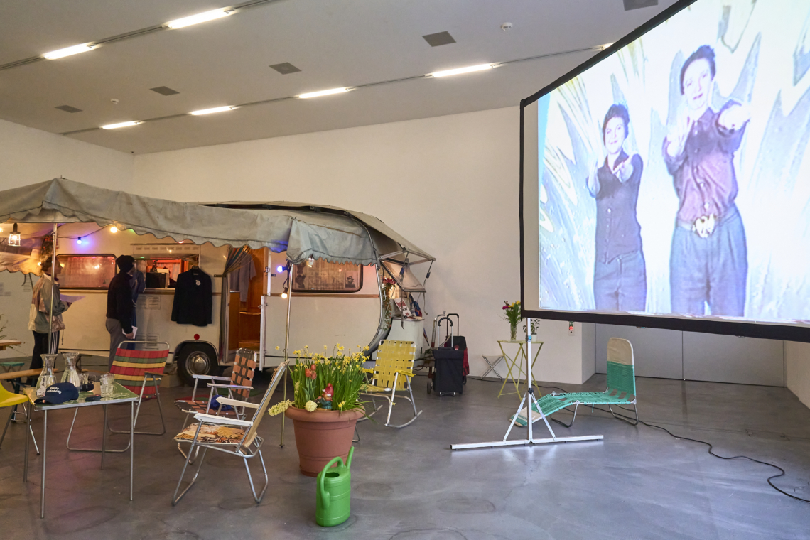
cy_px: 270
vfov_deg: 53.1
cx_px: 405
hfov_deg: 73.7
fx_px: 540
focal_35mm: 24
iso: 8000
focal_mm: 24
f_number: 5.6
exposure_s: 1/100
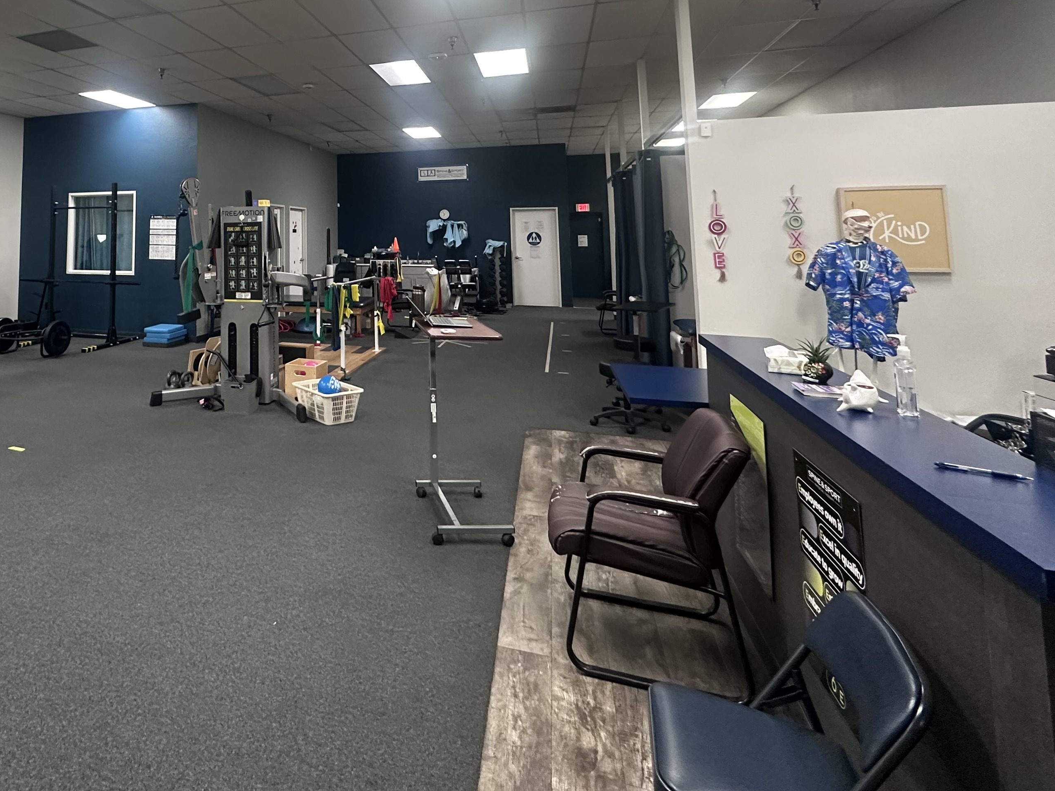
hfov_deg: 72.1
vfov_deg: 57.1
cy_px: 172
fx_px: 670
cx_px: 287
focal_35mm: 22
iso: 400
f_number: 2.2
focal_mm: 2.22
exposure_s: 1/60
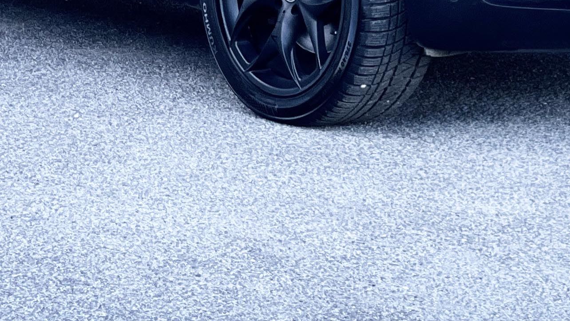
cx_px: 298
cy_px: -142
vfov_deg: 5.5
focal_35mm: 219
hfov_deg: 9.8
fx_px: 3310
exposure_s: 1/121
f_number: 2.2
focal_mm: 7.5
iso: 50
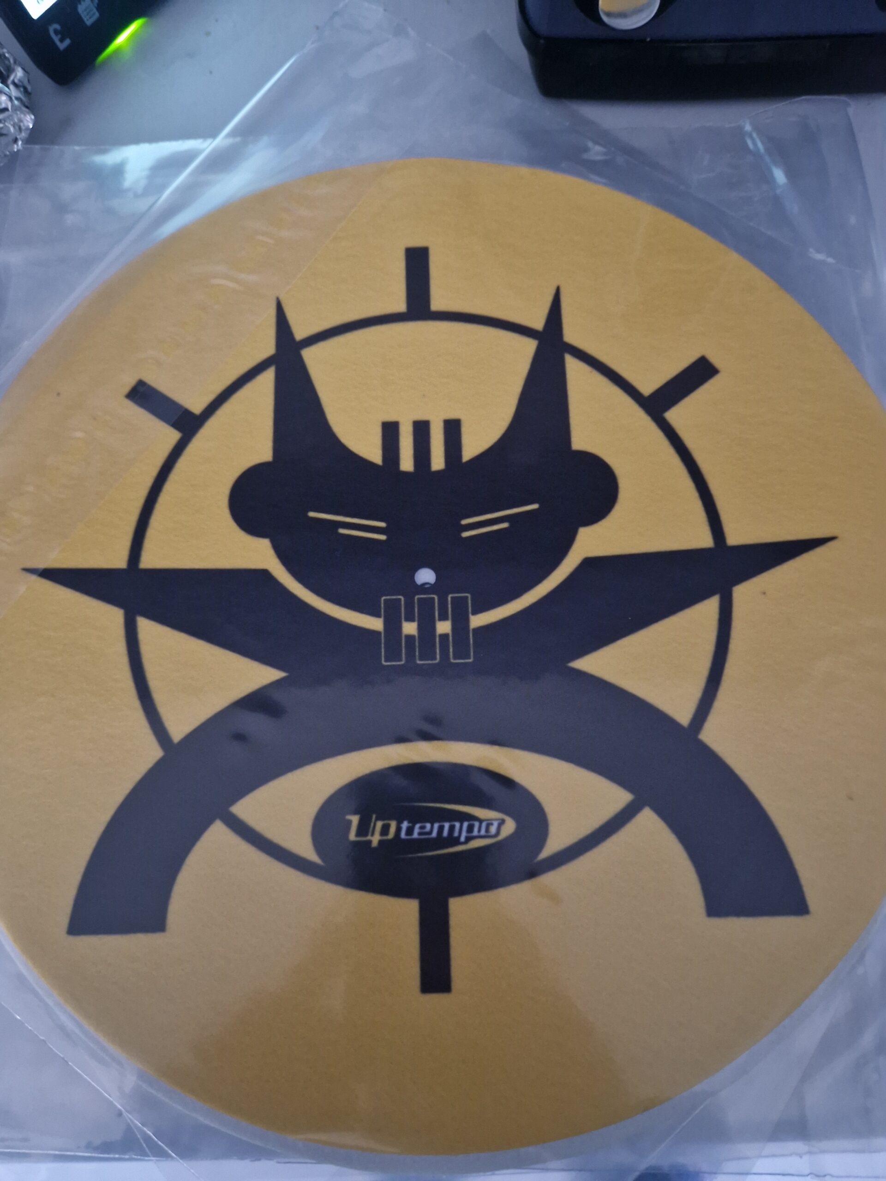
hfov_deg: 58.9
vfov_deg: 73.9
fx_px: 785
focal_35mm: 23
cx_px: 443
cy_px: 590
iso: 1250
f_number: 1.8
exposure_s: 1/20
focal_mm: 5.4
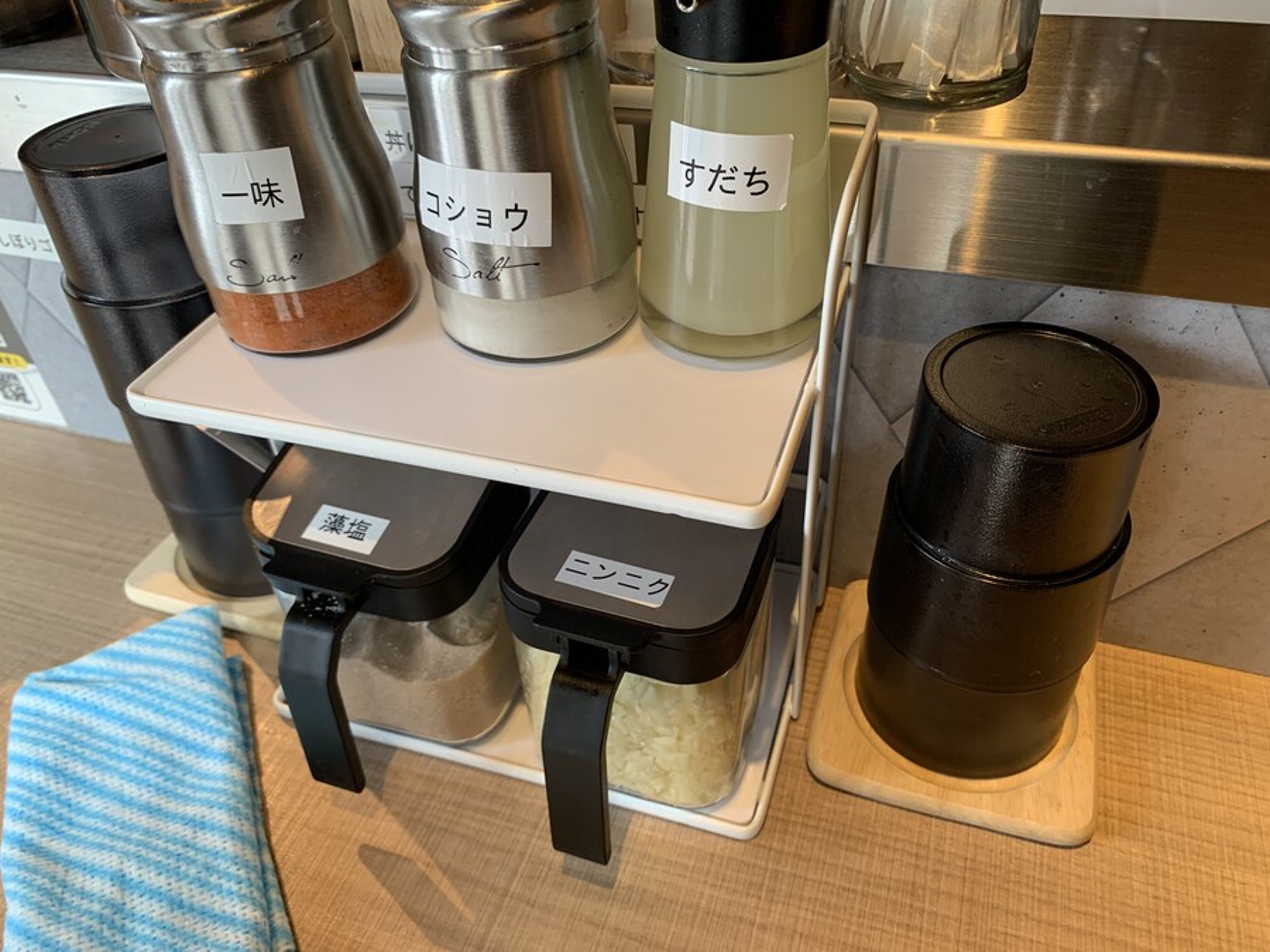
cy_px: 476
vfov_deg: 53.1
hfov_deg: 67.3
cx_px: 635
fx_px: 954
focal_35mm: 26
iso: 80
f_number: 1.8
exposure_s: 1/50
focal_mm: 4.25
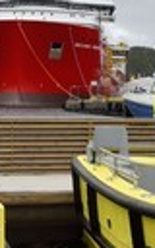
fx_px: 723
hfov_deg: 12.1
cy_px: 136
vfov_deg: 19.5
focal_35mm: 107
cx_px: 165
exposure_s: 1/640
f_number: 6.3
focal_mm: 32
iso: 400
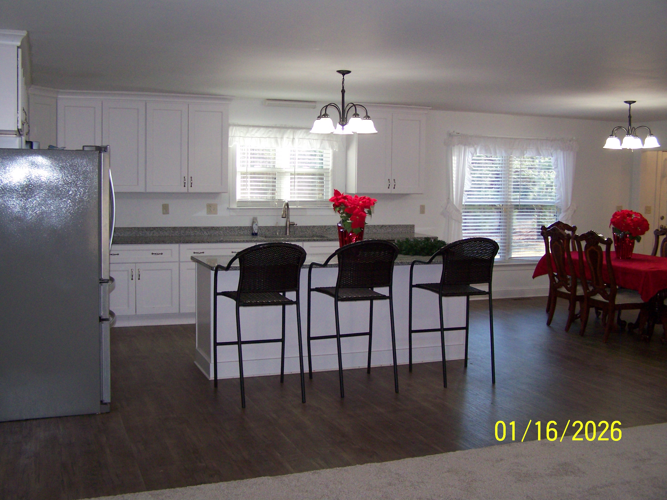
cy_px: 250
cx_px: 334
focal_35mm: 38
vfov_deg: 37.7
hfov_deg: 49.0
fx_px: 732
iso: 160
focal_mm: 6.3
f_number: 2.8
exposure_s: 1/60
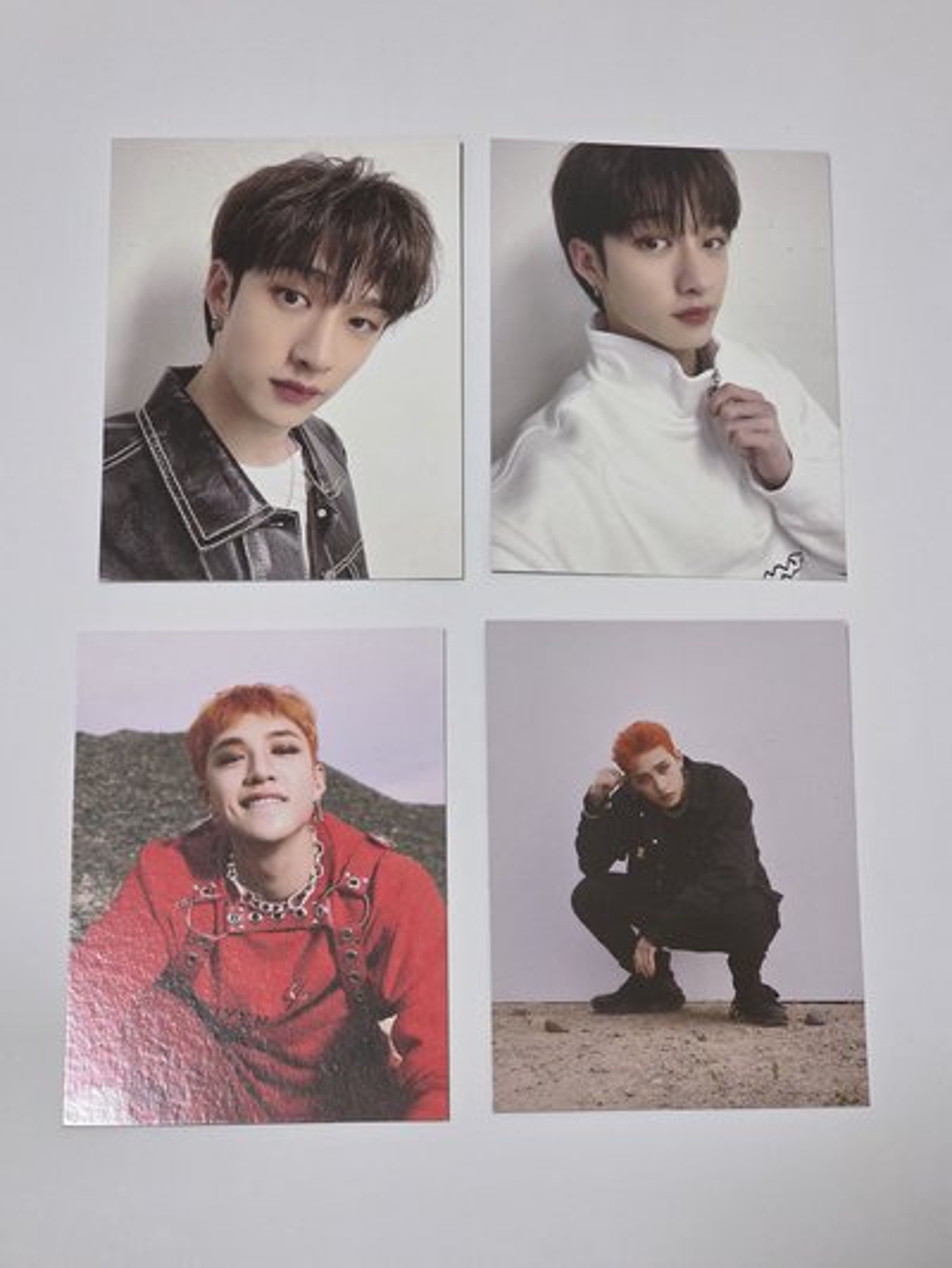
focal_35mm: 69
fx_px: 2529
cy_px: 634
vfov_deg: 28.2
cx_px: 476
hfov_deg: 21.3
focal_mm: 7.9
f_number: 2.4
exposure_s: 1/50
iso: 100
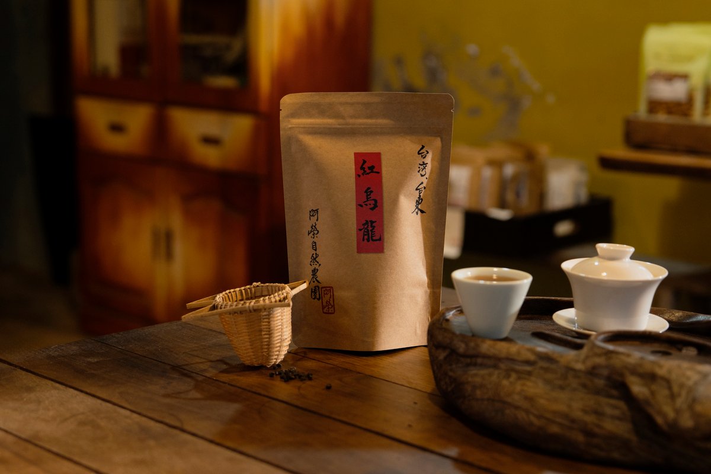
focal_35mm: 67
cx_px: 356
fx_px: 1323
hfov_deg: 30.1
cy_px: 237
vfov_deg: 20.3
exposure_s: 1/100
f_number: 2.8
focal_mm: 45
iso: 400
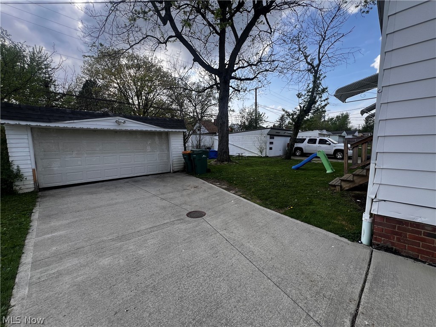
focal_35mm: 13
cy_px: 164
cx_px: 218
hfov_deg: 106.2
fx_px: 164
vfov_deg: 89.9
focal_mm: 1.57
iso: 32
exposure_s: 1/430
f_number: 1.8
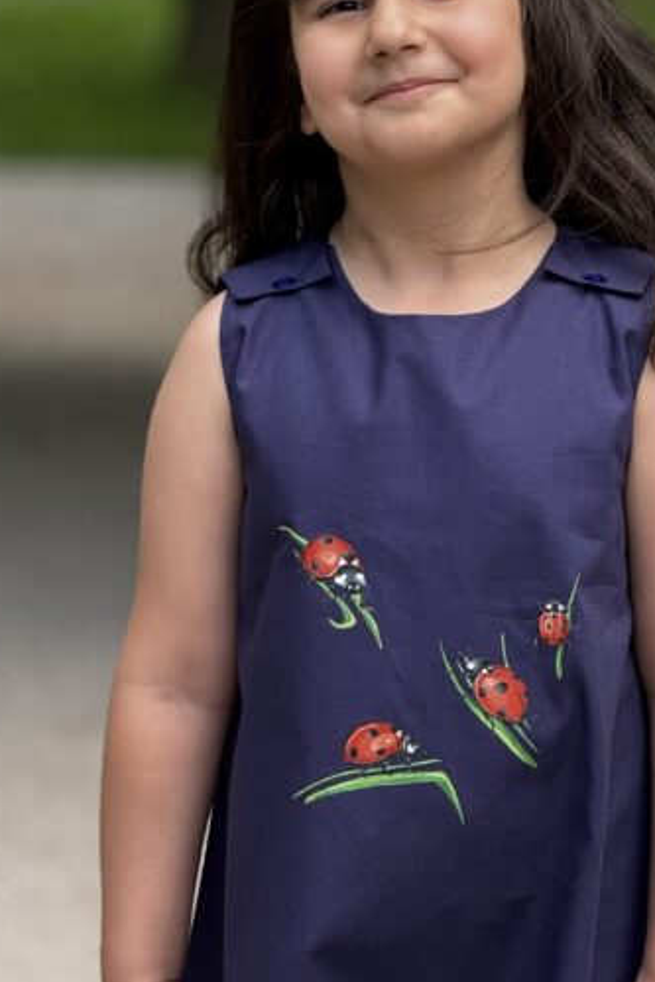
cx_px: 435
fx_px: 5454
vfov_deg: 10.3
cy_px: 258
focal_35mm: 200
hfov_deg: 6.9
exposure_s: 1/164
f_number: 2.8
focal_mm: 15.66
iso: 50
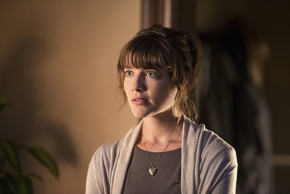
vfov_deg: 7.2
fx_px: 1531
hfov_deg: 10.8
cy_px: 97
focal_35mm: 190
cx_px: 145
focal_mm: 190
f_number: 2.8
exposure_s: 1/100
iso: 2000
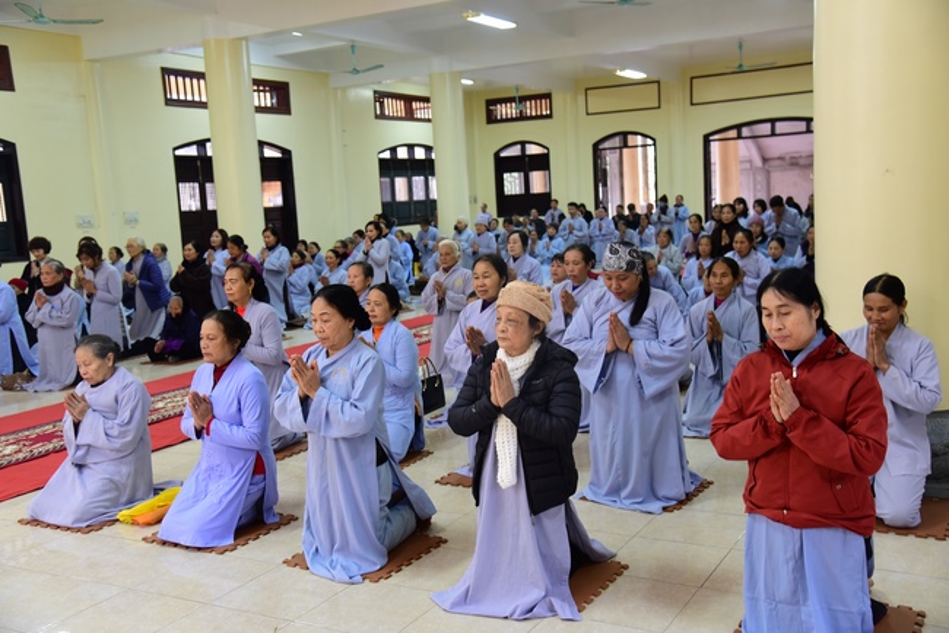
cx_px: 474
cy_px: 316
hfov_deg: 50.7
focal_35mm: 38
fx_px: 1002
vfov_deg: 35.1
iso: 1250
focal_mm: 38
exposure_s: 1/30
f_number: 4.5
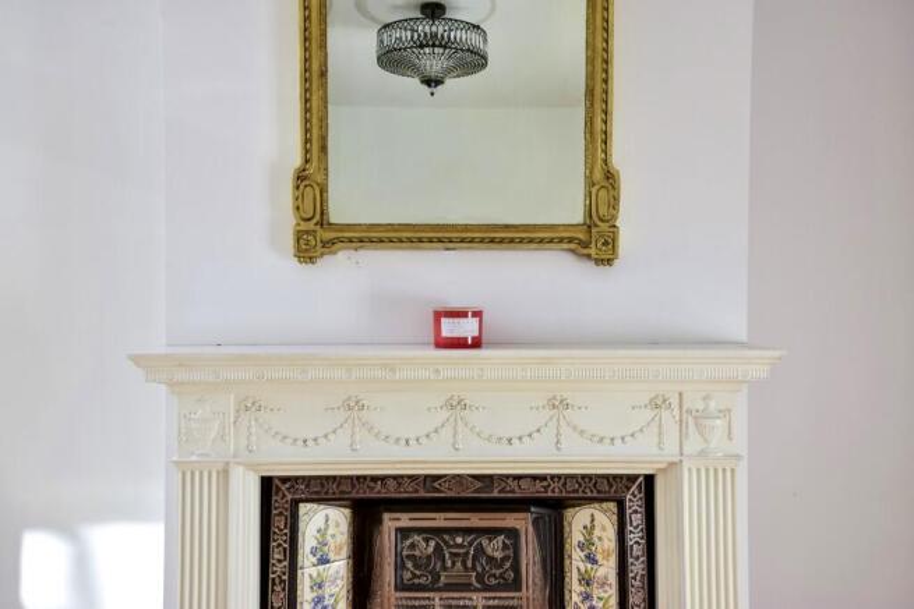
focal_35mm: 30
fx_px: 762
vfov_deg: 43.6
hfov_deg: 61.9
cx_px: 457
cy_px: 304
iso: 640
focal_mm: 20
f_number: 8
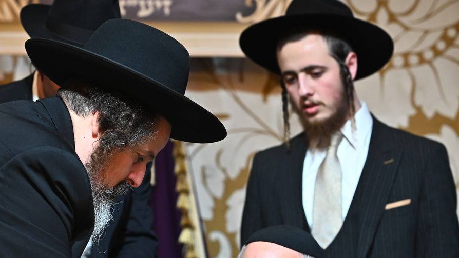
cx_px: 141
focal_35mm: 200
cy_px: 201
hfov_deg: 10.8
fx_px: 2434
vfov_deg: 6.1
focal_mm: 122
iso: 2500
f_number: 4.5
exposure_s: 1/200
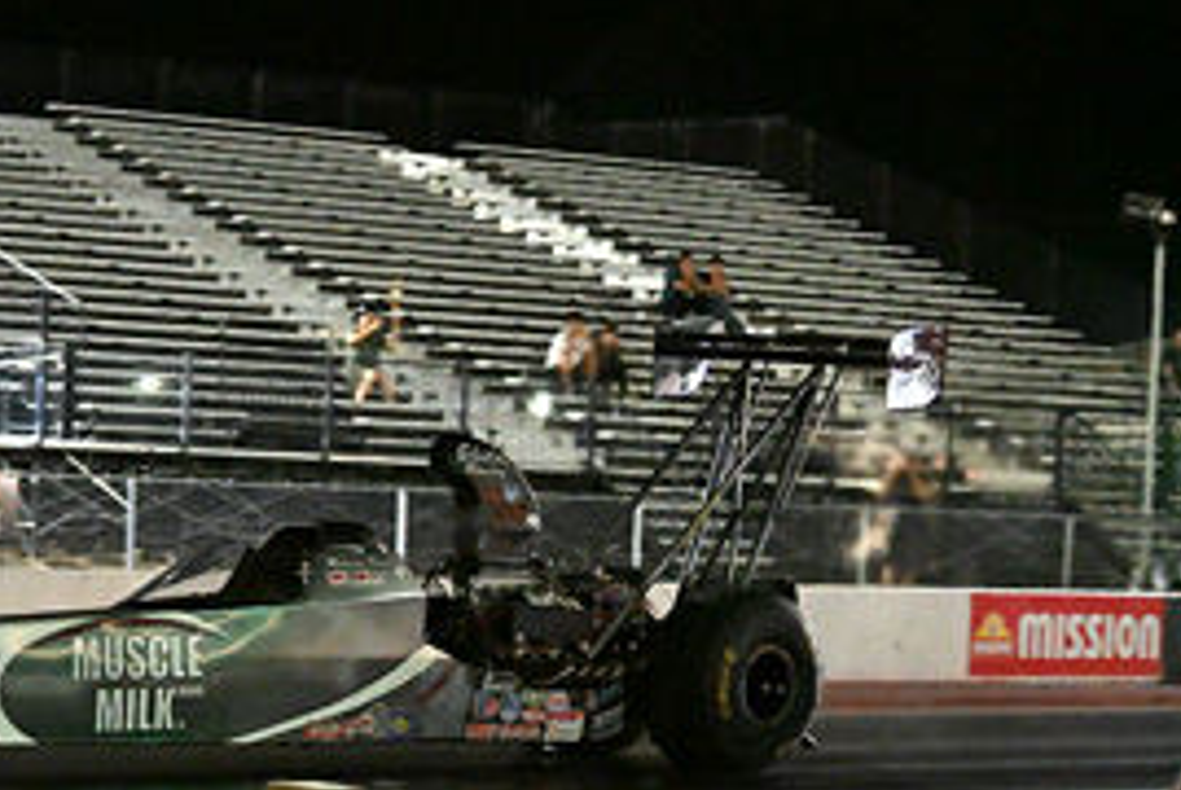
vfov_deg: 10.5
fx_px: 4269
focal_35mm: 130
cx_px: 136
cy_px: 720
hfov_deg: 15.6
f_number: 2.8
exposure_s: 1/800
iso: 22800
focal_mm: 70
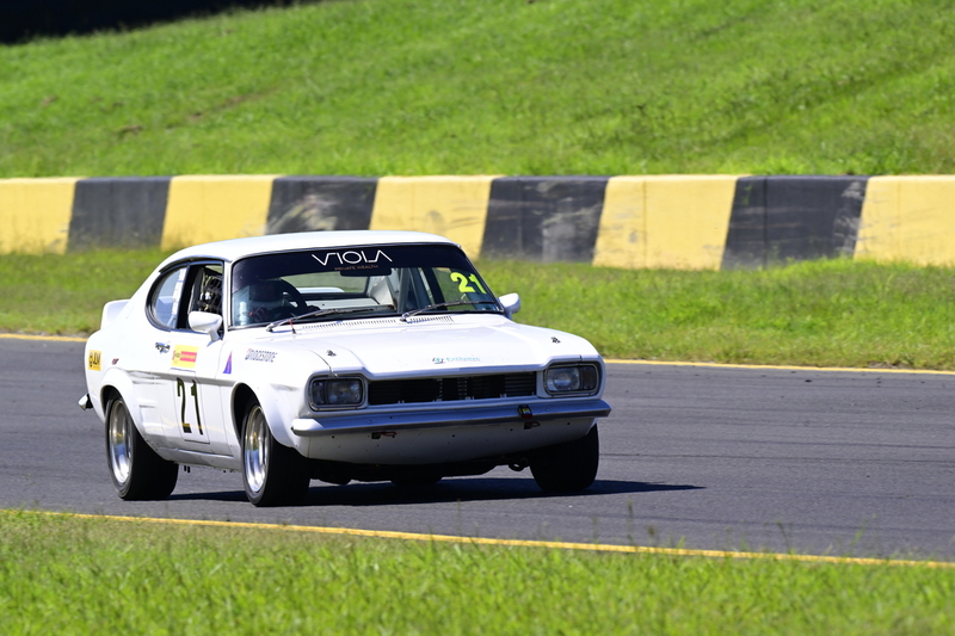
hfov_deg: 3.4
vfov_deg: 2.3
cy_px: 318
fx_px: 15912
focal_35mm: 600
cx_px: 478
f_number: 11
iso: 500
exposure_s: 1/640
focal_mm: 600
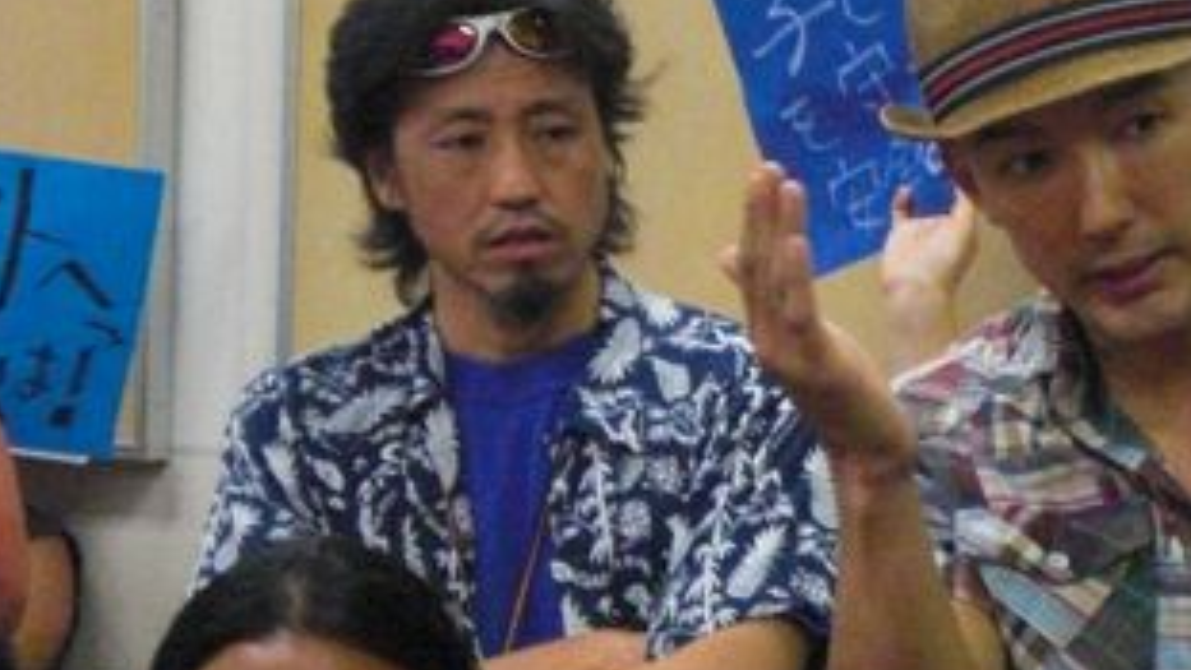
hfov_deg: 12.7
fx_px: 5306
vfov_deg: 7.2
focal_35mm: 168
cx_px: 1164
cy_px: 291
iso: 800
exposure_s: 1/80
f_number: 4.5
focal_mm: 12.47
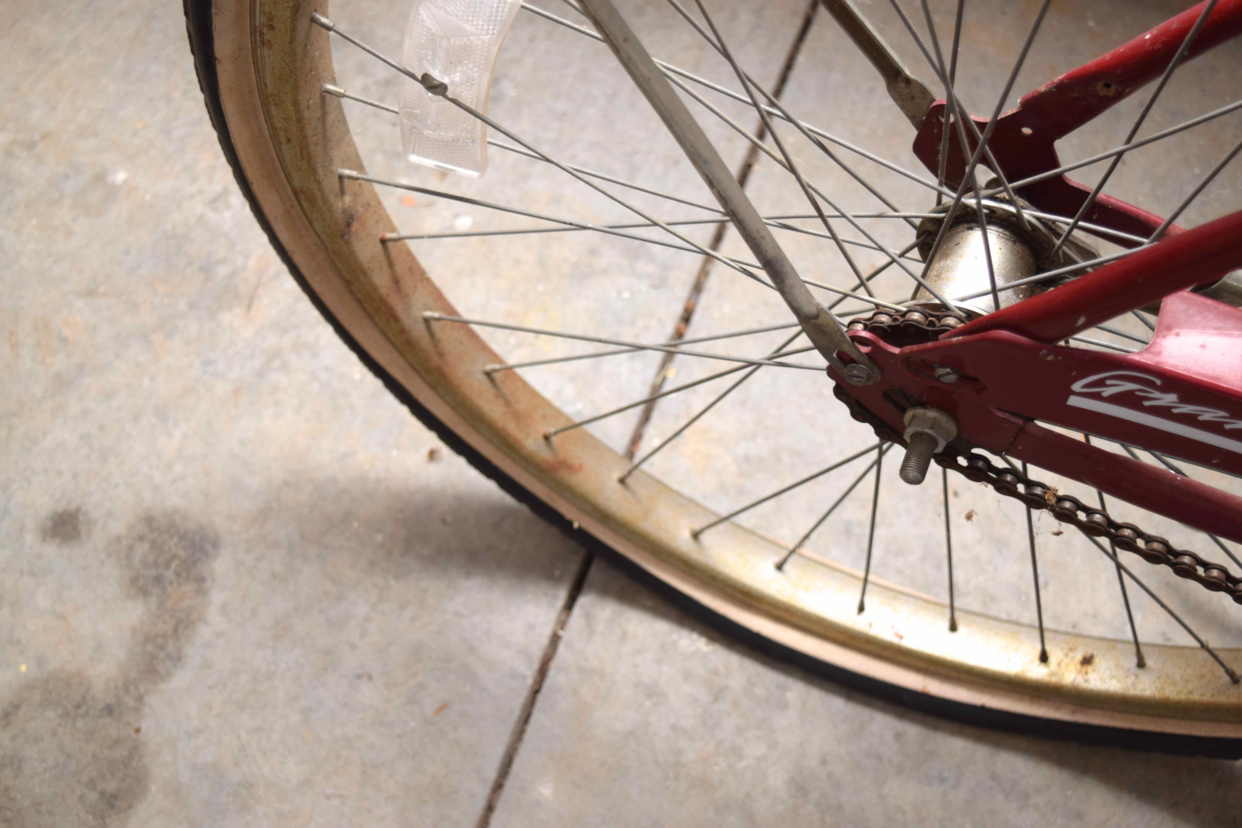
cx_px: 621
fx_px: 1759
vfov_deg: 26.5
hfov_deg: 38.9
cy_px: 414
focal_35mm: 51
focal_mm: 34
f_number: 4.5
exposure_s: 1/60
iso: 100
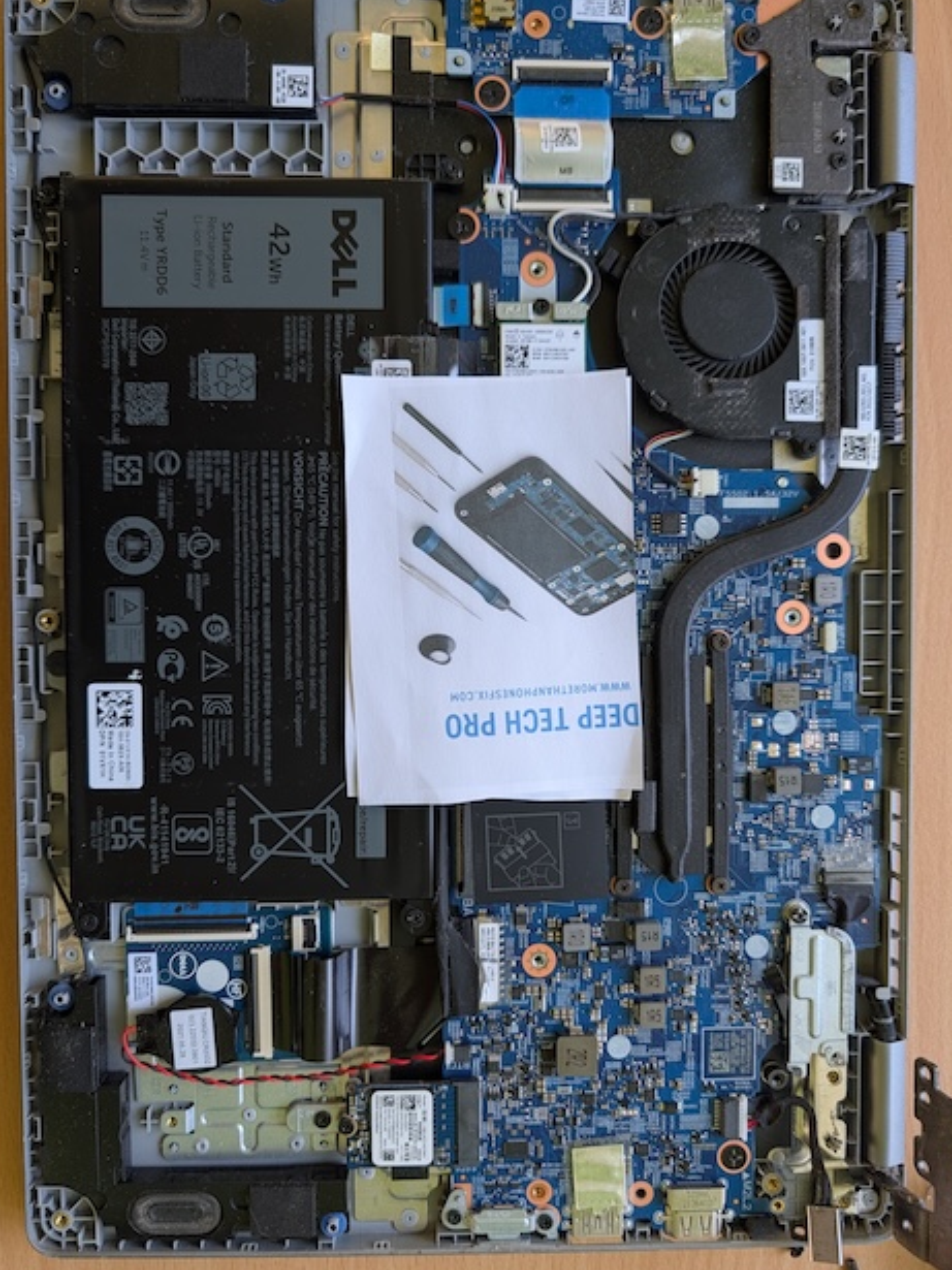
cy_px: 613
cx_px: 456
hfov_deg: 54.8
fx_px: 917
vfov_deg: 69.4
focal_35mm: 25
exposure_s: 1/169
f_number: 1.68
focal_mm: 6.9
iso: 289
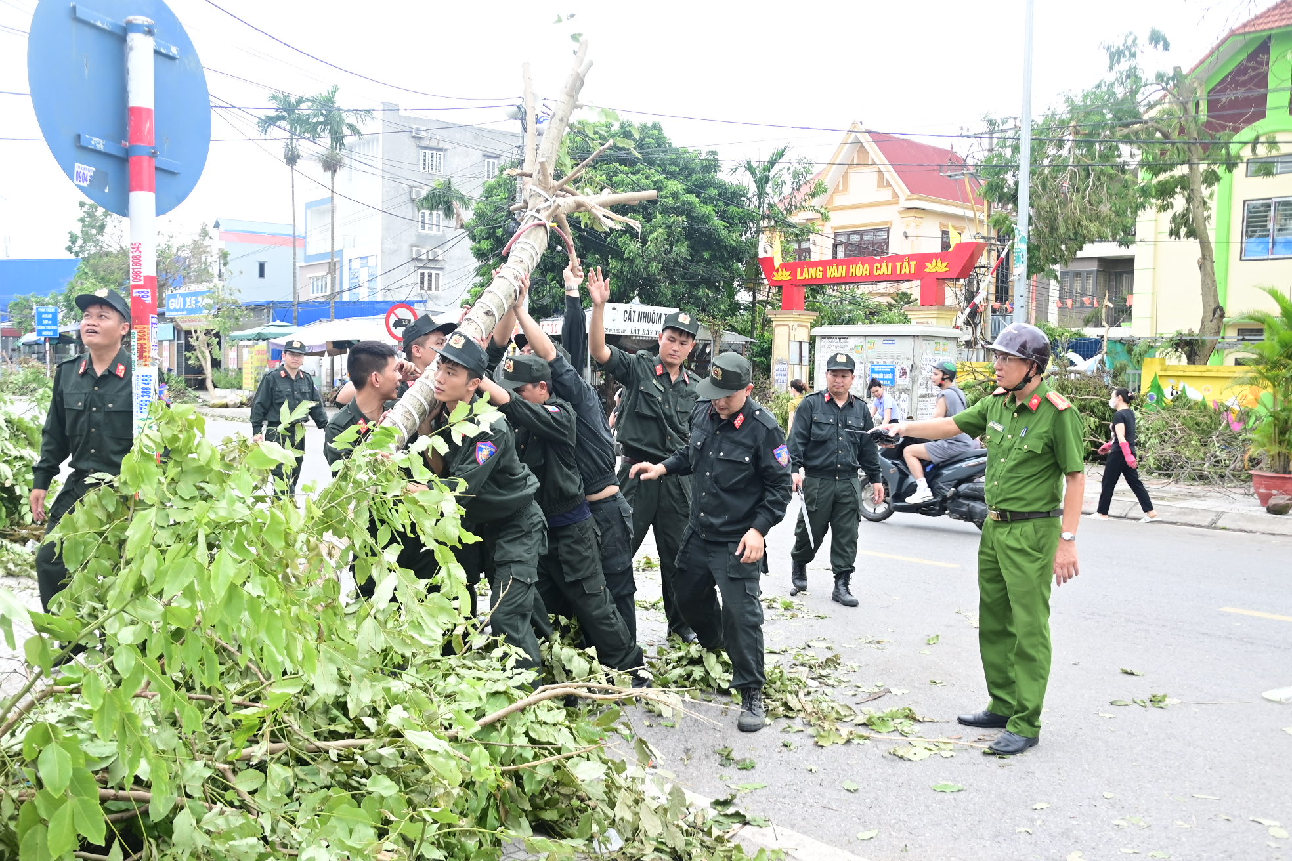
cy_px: 430
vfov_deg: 40.0
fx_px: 1184
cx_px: 646
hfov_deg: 57.2
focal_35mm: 33
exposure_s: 1/200
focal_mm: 22
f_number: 4.5
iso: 320
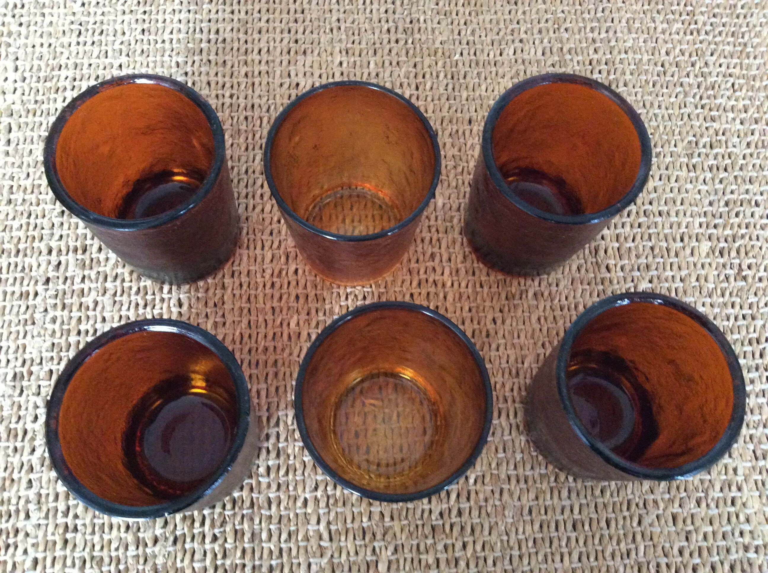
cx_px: 384
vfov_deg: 44.1
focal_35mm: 32
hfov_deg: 56.9
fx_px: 709
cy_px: 286
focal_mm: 3.3
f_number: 2.4
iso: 400
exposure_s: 1/17
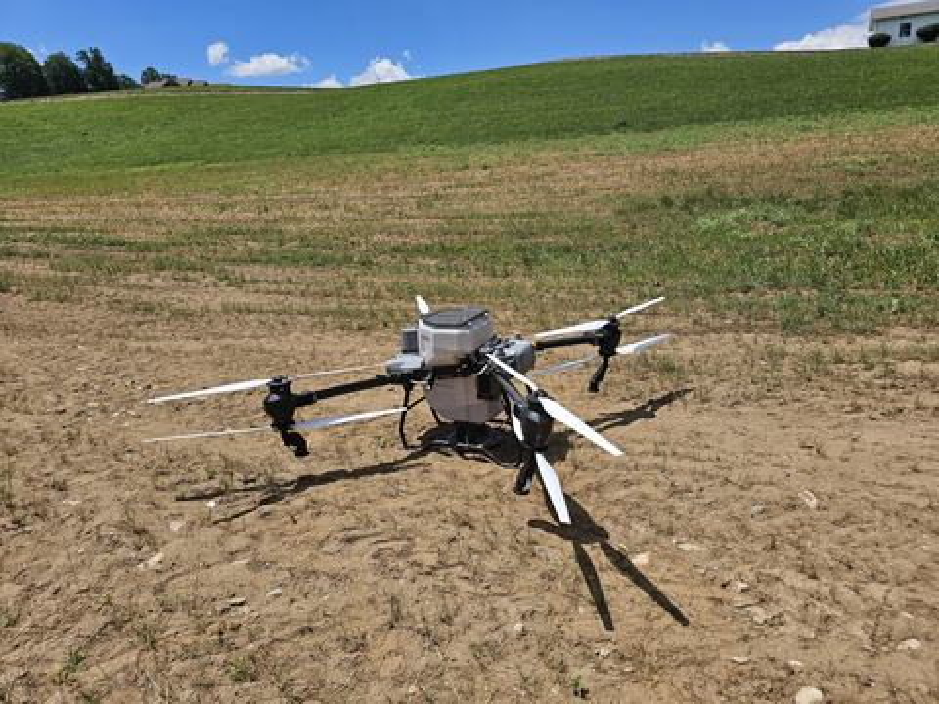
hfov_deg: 73.9
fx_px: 624
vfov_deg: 58.9
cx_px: 470
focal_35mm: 23
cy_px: 352
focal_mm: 6.3
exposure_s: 1/1019
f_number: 1.7
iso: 10
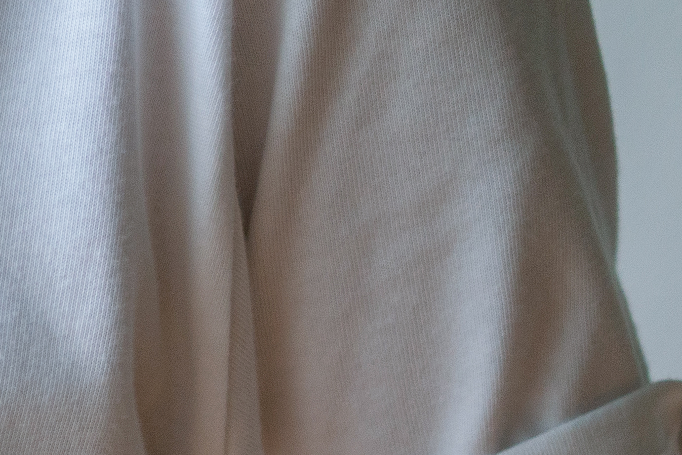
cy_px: 1148
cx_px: -968
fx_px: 5456
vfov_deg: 4.6
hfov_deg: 6.8
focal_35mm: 288
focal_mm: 50
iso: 400
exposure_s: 1/320
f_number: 1.8
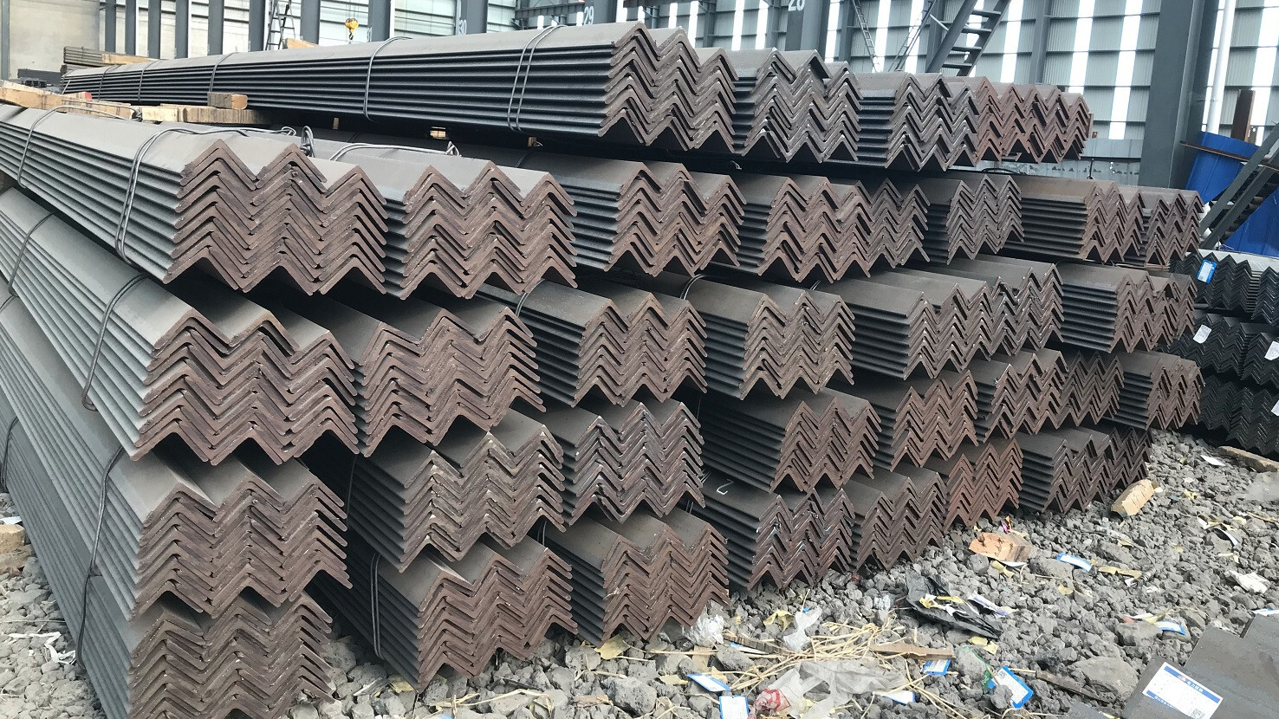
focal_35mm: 31
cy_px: 277
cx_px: 642
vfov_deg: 37.6
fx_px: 1051
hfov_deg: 62.6
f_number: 1.8
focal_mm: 3.99
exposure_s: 1/50
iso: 32
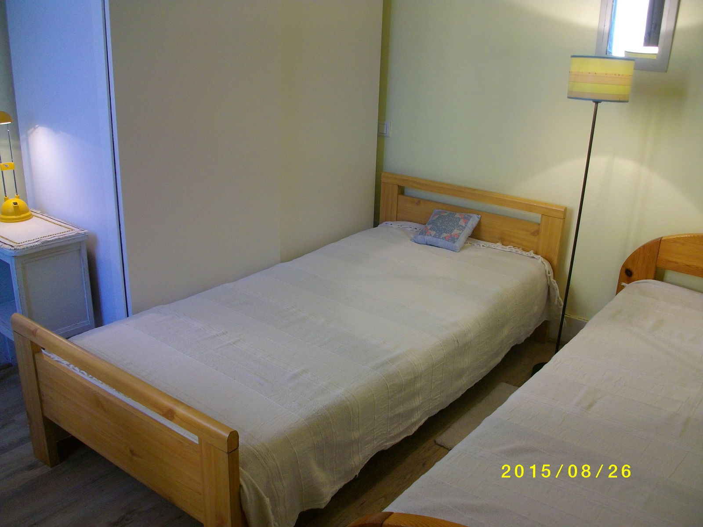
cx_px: 352
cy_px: 264
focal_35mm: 32
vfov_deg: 44.2
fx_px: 650
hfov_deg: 56.8
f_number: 2.9
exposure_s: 1/40
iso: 141
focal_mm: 5.7
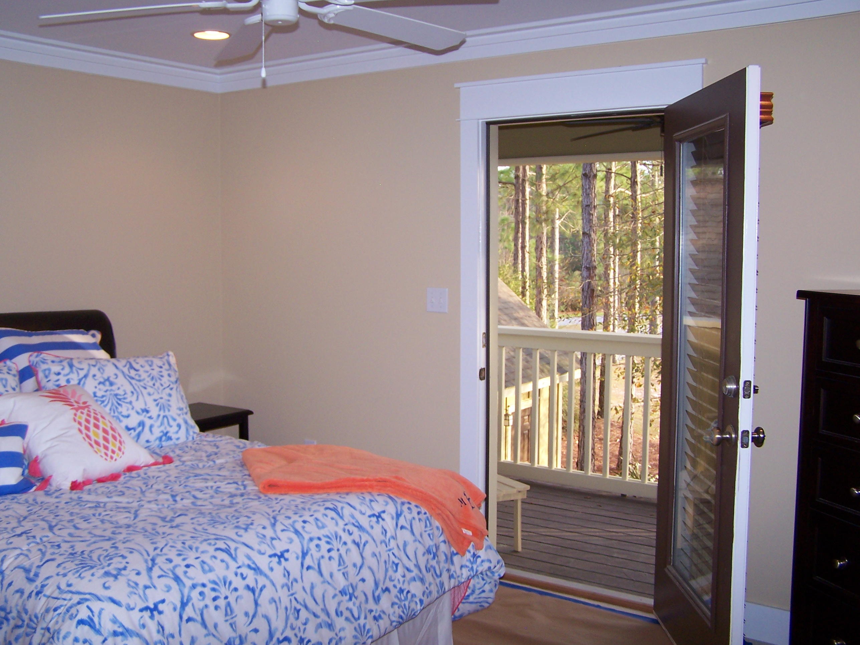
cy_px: 322
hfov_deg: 49.0
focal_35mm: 38
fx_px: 944
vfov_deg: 37.7
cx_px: 430
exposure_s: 1/60
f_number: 2.8
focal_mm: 6.3
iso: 100
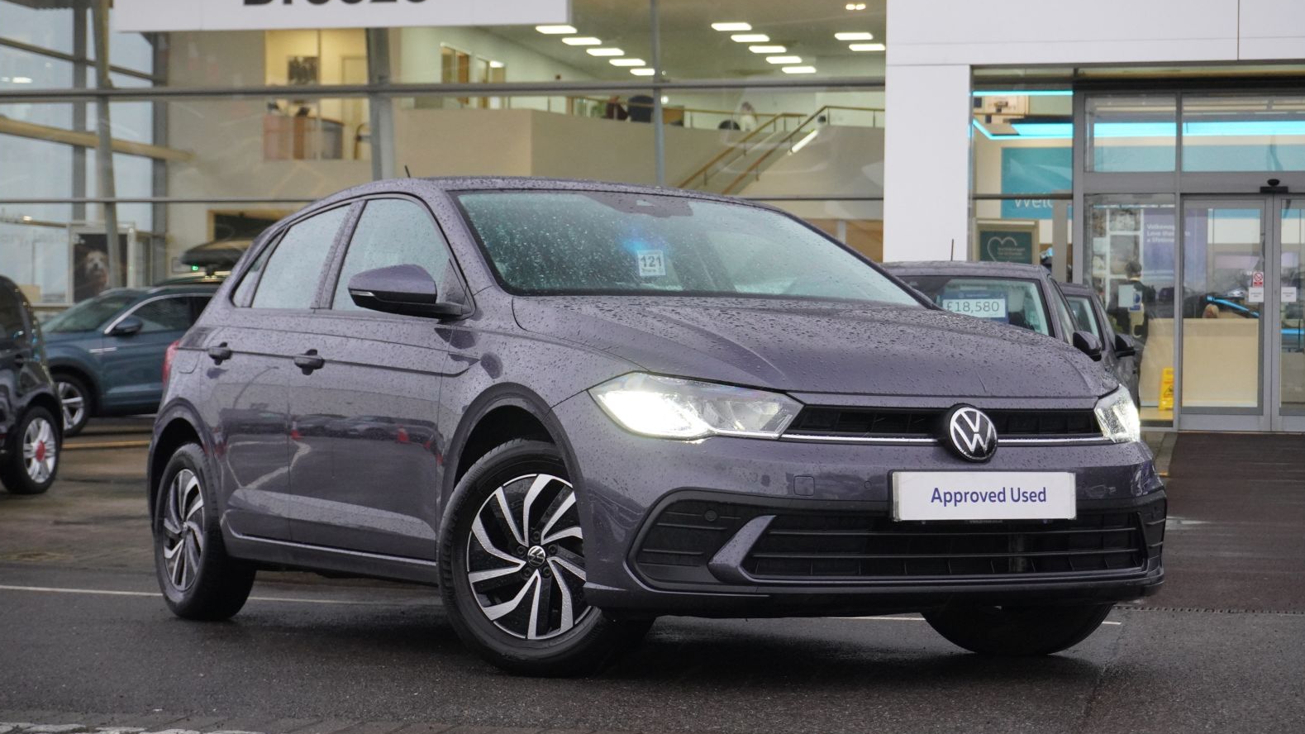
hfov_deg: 30.2
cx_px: 655
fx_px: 2422
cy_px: 338
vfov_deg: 17.2
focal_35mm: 70
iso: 2500
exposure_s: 1/160
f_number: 5.6
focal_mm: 44
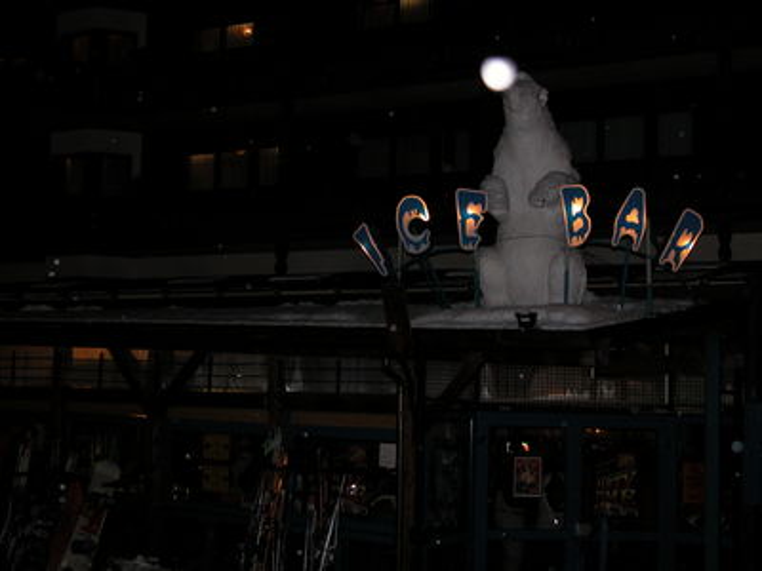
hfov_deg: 36.2
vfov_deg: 27.5
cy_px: 286
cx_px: 381
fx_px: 1167
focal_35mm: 53
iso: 200
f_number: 3.1
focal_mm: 13.7
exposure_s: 1/60
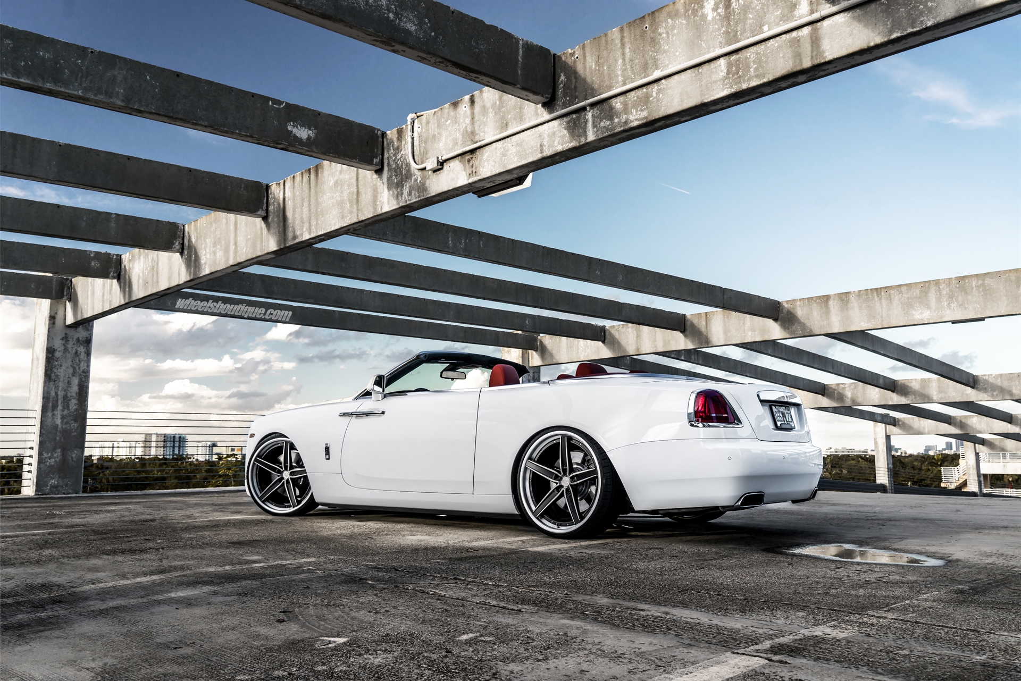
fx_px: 851
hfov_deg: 61.9
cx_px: 510
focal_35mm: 30
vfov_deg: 43.6
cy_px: 340
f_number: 7.1
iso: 400
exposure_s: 1/160
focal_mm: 30
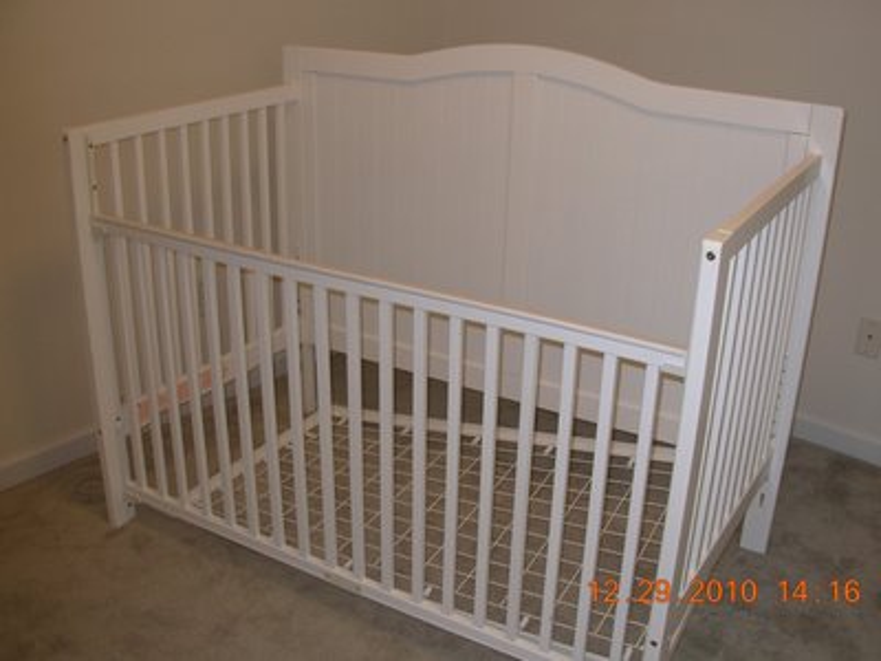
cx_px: 440
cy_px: 330
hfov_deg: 49.0
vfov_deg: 37.7
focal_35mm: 38
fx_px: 967
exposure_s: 1/32
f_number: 2.9
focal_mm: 6.3
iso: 50
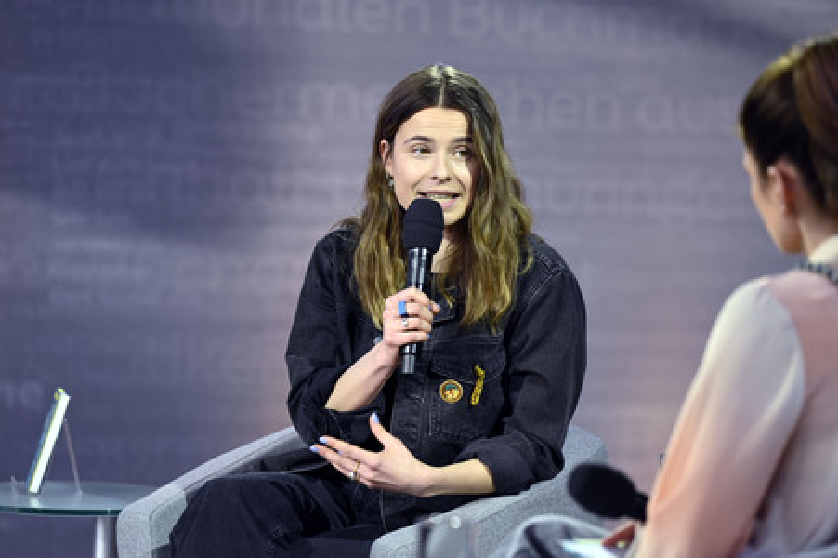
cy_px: 279
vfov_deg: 8.3
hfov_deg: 12.5
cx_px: 419
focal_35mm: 165
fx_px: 3838
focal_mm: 165
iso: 280
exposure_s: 1/500
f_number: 4
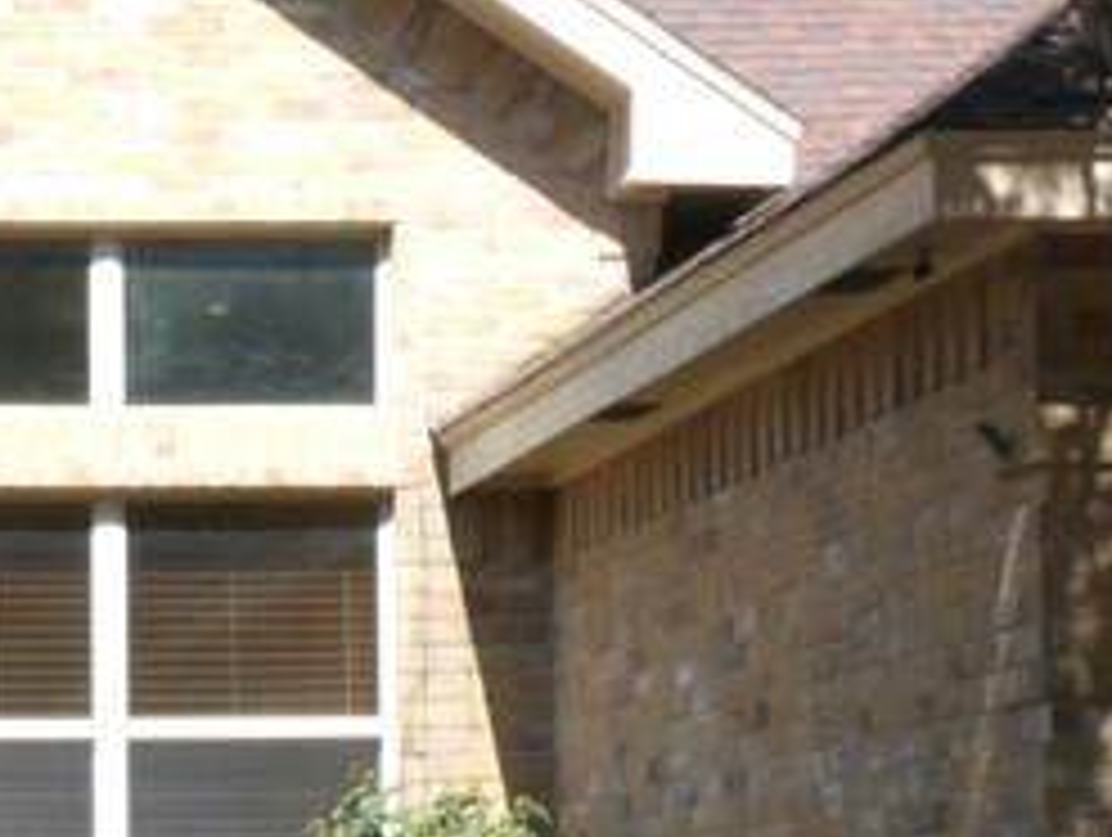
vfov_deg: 9.9
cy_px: 788
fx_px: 4793
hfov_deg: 13.0
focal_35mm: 149
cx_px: -97
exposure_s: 1/60
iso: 200
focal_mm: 18
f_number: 22
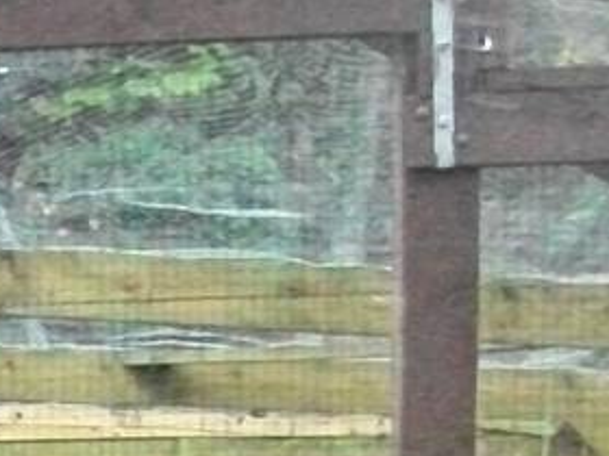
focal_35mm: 183
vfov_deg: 7.6
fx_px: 3220
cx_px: -798
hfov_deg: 9.7
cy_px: 1088
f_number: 2.9
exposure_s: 1/160
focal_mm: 5.7
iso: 800
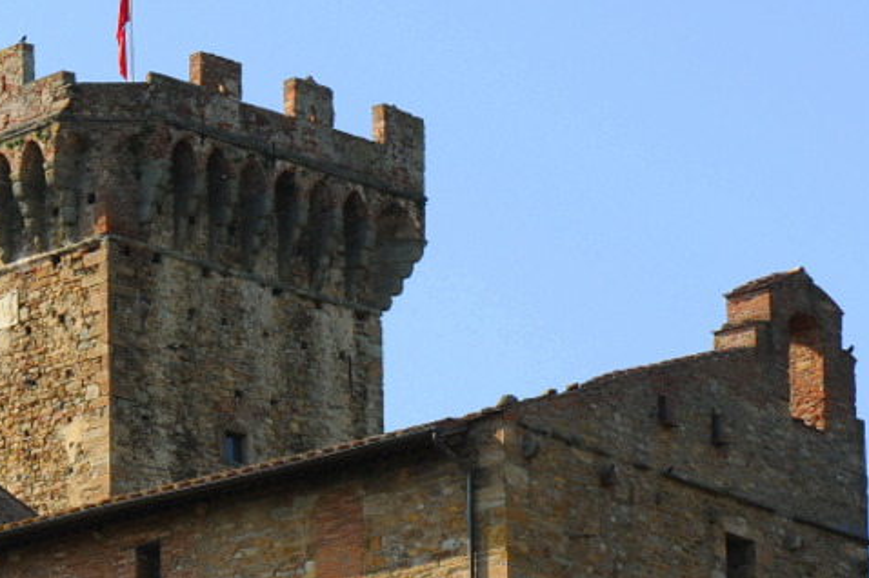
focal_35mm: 337
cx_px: 235
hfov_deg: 6.1
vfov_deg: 4.1
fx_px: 8131
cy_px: 514
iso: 200
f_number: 9
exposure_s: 1/320
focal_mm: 105
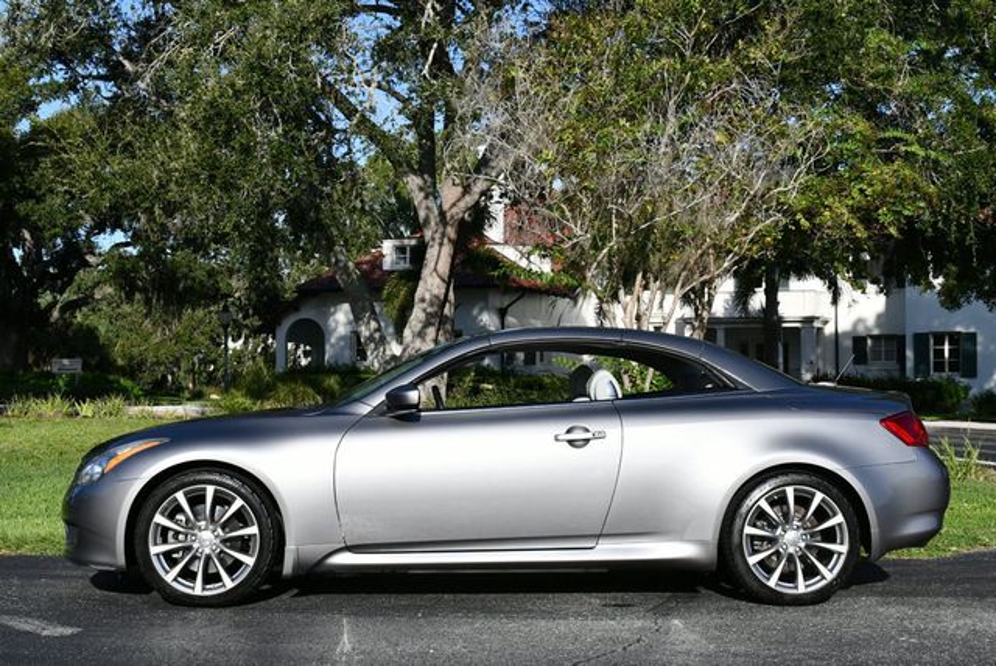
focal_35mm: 54
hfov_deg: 36.8
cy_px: 333
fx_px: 1495
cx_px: 498
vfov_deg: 25.1
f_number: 9
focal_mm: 27
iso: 100
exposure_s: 1/320
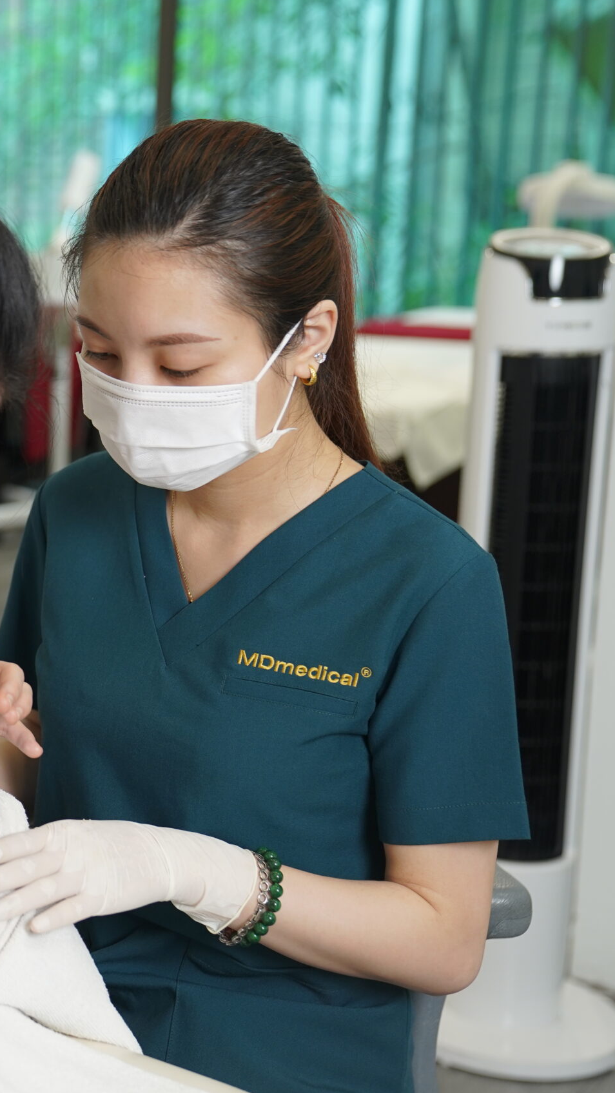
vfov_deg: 31.0
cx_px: -151
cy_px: 546
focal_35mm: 68
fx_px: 1971
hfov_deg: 16.9
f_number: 2.8
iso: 640
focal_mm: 43
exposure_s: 1/60
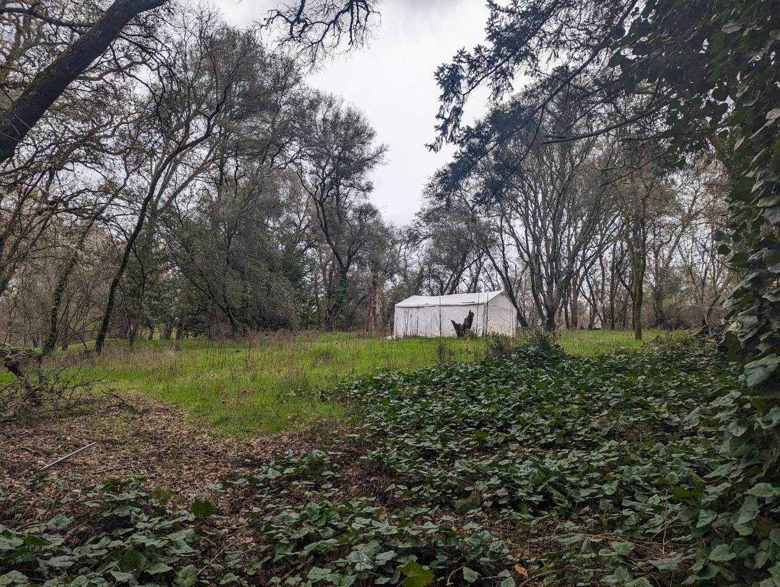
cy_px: 294
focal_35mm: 24
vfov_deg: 56.9
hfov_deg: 71.5
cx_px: 390
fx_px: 542
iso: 48
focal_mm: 6.81
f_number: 1.85
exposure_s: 1/1048
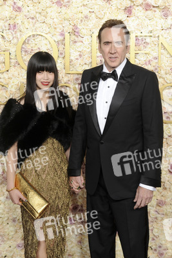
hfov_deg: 19.5
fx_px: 501
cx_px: 86
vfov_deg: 28.8
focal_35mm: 70
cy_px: 129
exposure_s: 1/250
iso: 1000
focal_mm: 70
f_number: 11
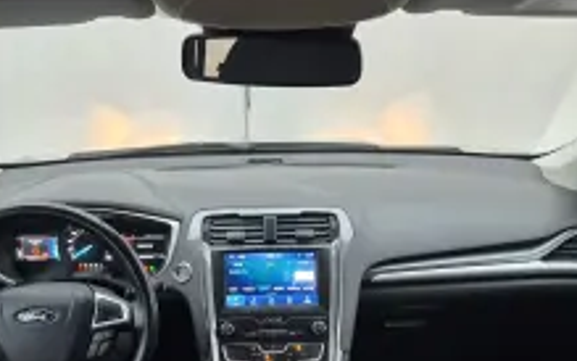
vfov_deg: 30.5
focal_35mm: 40
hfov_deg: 49.2
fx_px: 629
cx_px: 256
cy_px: 332
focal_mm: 5.4
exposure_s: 1/100
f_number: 1.8
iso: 800
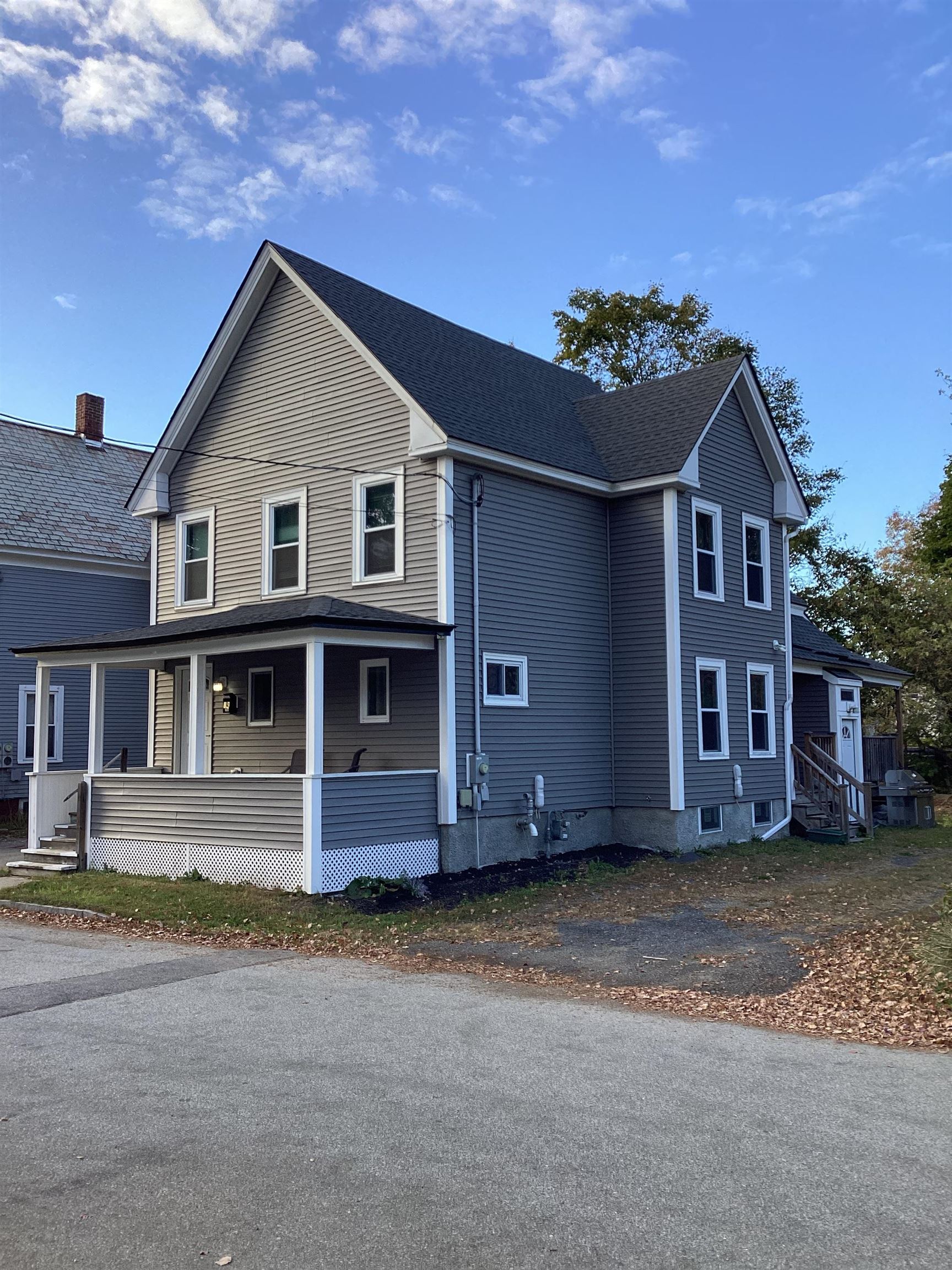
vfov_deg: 58.4
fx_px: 1137
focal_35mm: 31
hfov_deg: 45.4
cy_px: 635
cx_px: 476
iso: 25
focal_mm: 3.3
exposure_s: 1/215
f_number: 2.4
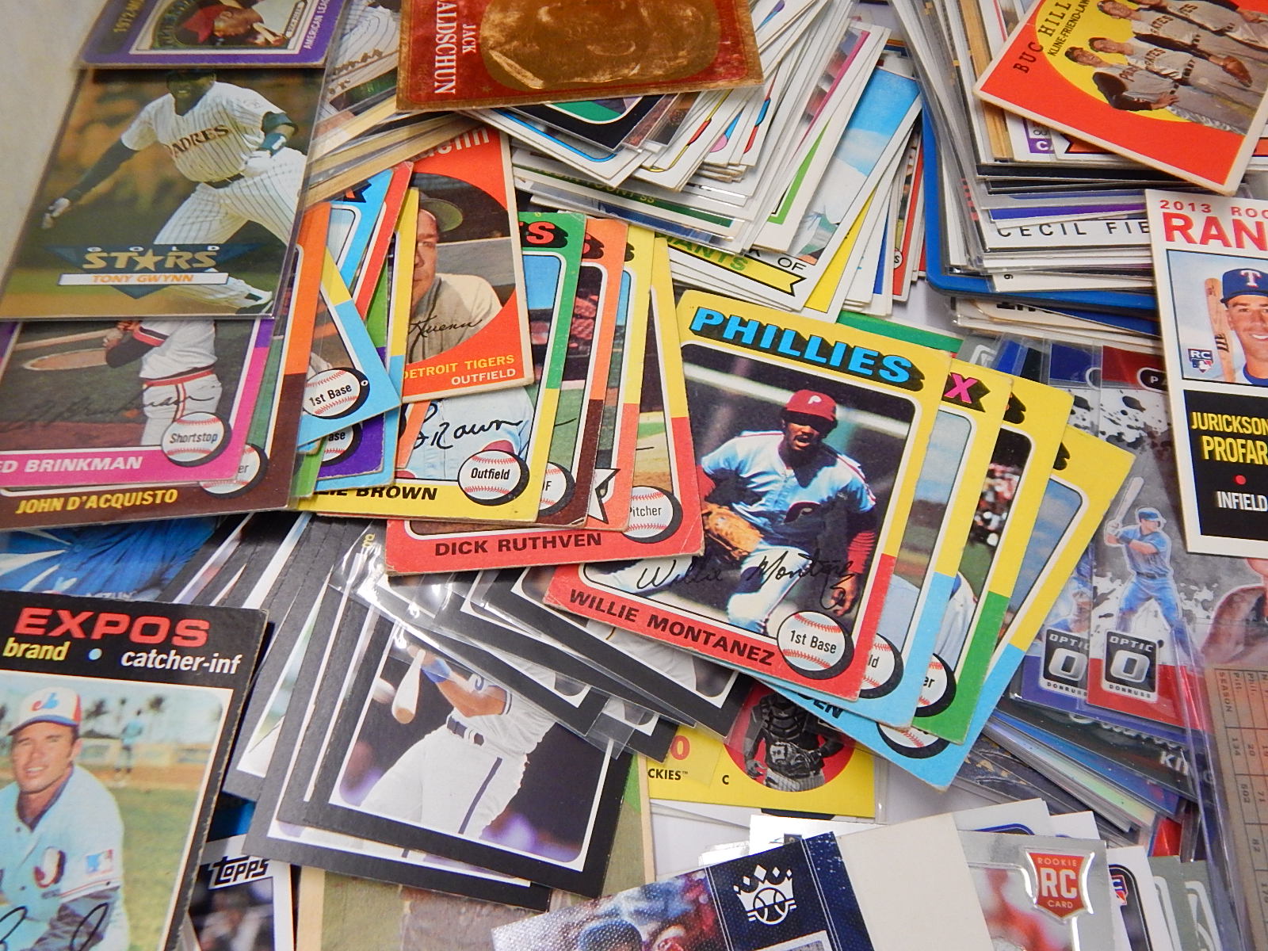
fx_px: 1136
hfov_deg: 58.4
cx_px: 634
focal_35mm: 31
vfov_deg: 45.4
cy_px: 476
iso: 400
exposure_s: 1/50
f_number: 3.2
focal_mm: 5.6
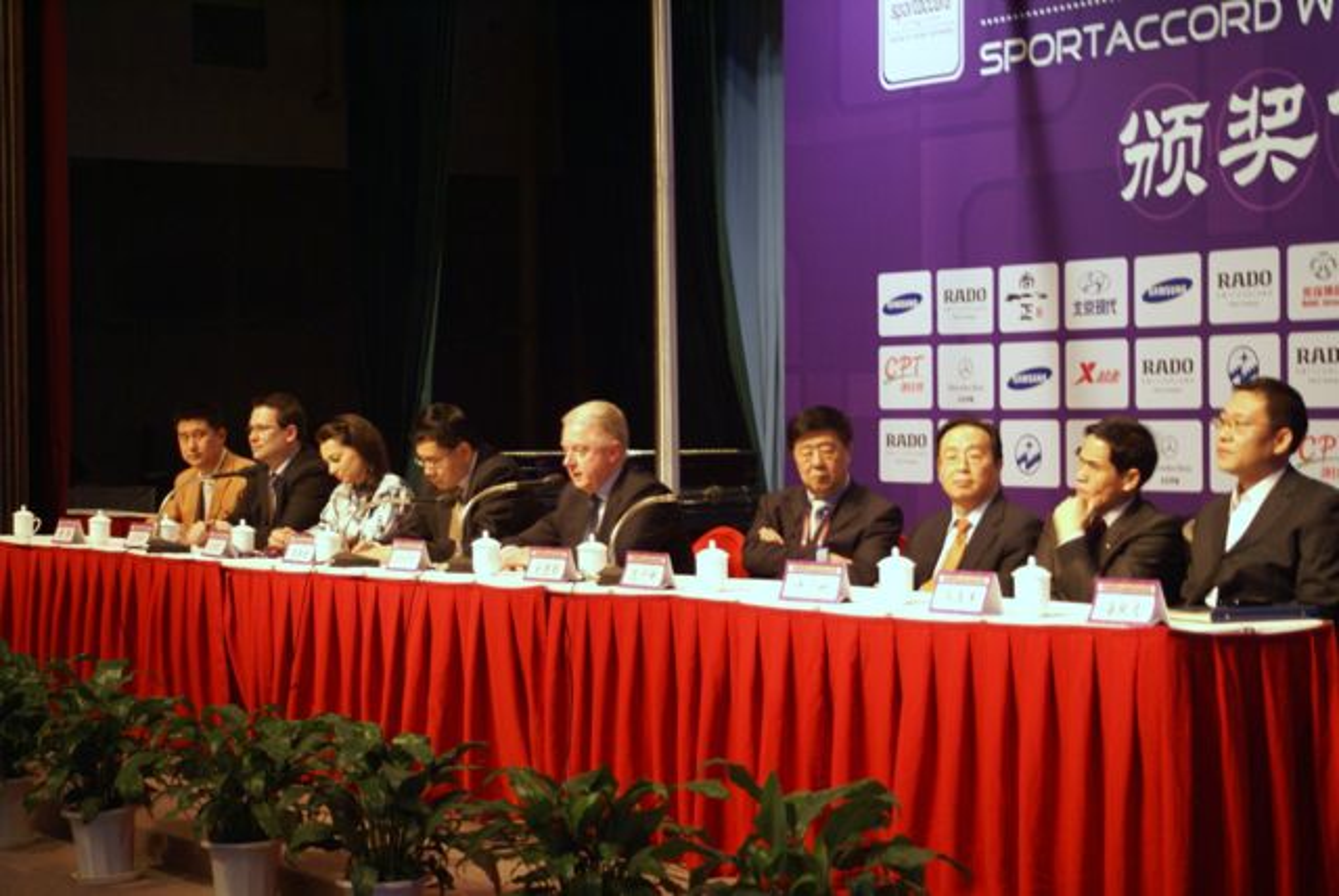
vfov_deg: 18.2
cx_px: 670
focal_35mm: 75
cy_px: 448
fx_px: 2792
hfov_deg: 27.0
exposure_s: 1/5
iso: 400
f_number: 4.5
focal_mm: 50
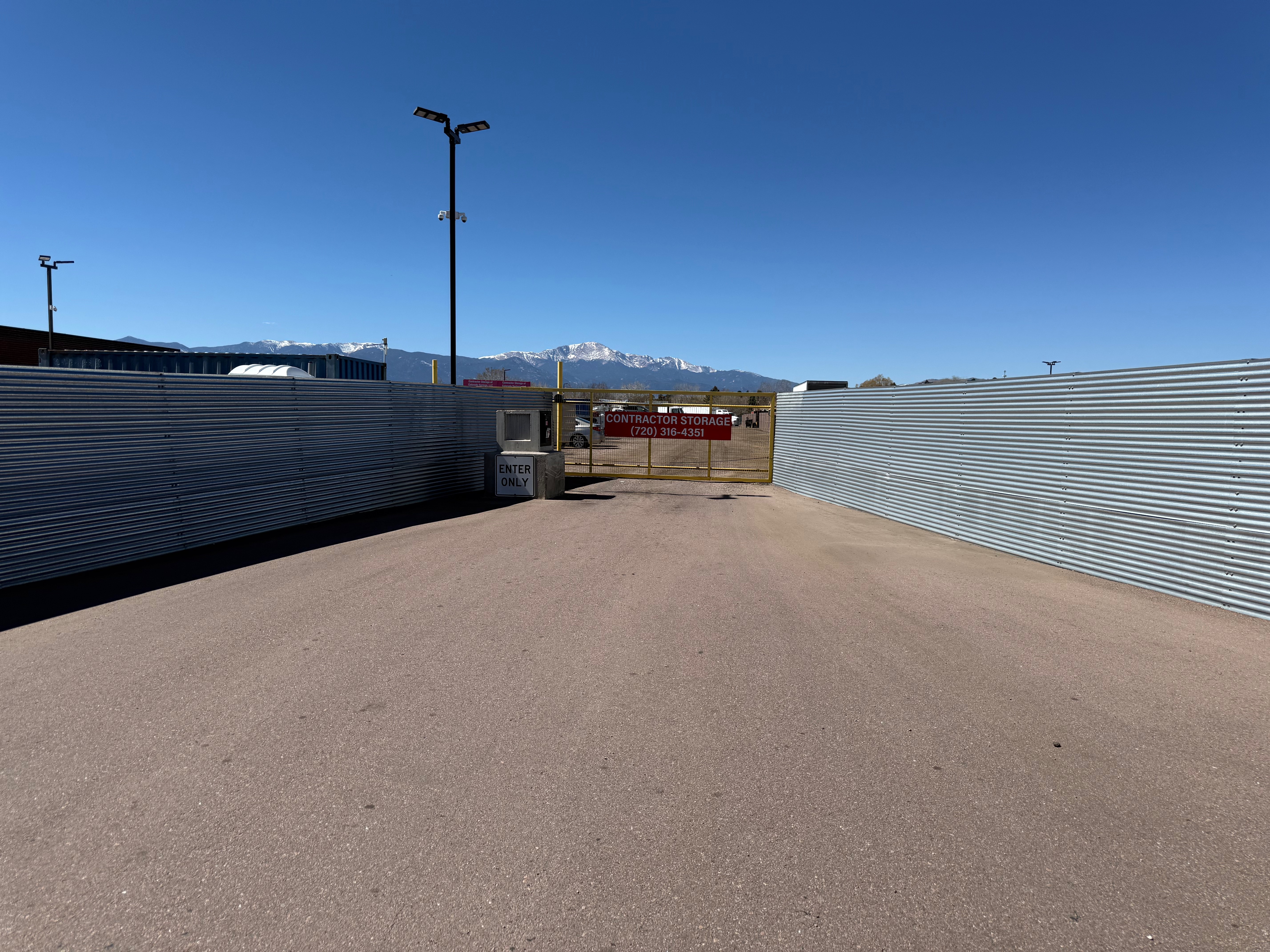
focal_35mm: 24
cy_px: 476
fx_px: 881
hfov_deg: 71.6
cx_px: 635
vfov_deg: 56.8
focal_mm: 6.76
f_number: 1.78
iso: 80
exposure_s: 1/6711
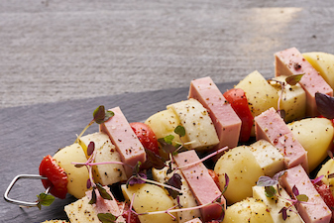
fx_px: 1485
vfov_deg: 8.6
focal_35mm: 160
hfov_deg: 12.8
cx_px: 186
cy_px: 171
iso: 200
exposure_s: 1/125
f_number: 8
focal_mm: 90
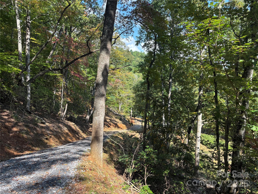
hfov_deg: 67.3
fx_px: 194
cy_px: 97
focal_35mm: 26
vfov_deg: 53.1
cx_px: 129
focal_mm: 5.96
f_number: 1.6
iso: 50
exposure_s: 1/637
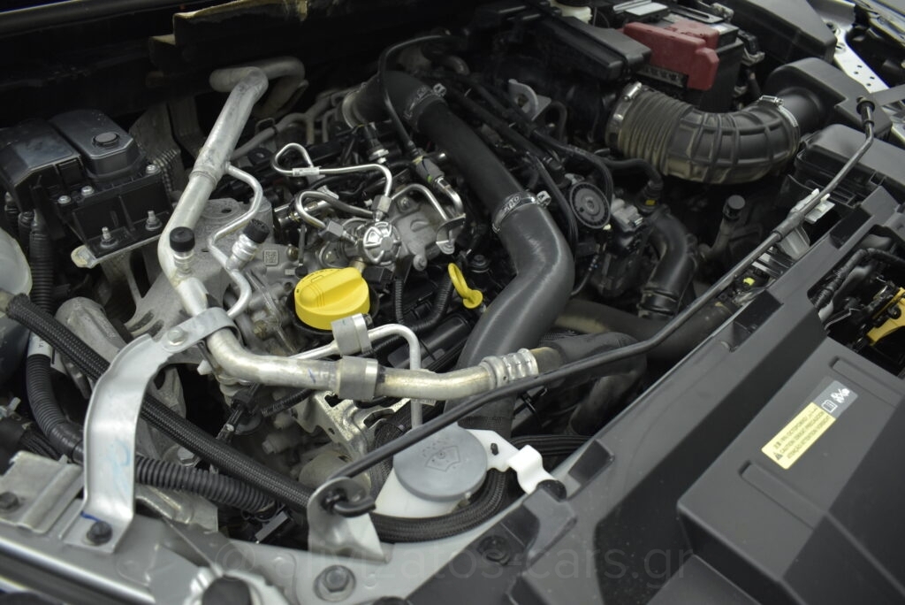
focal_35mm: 27
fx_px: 679
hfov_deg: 67.4
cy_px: 302
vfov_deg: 48.0
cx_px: 452
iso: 1600
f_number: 3.5
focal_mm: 18
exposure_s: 1/100
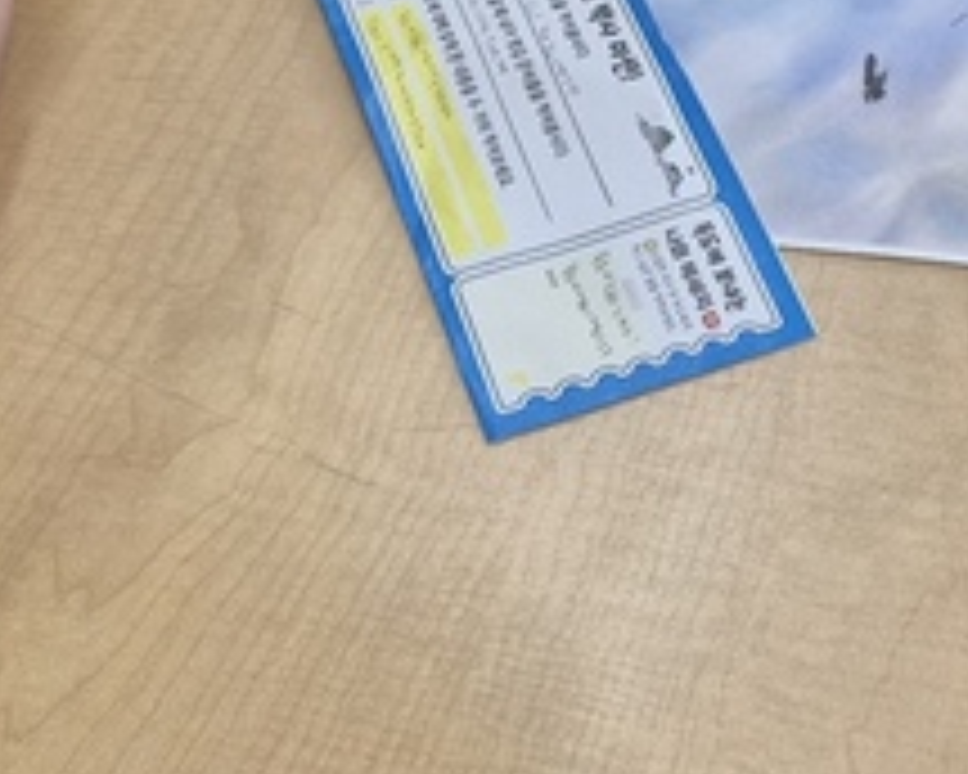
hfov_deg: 20.0
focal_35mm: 94
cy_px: -146
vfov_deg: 15.8
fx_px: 2693
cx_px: 887
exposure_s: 1/120
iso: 64
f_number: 1.8
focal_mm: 5.4
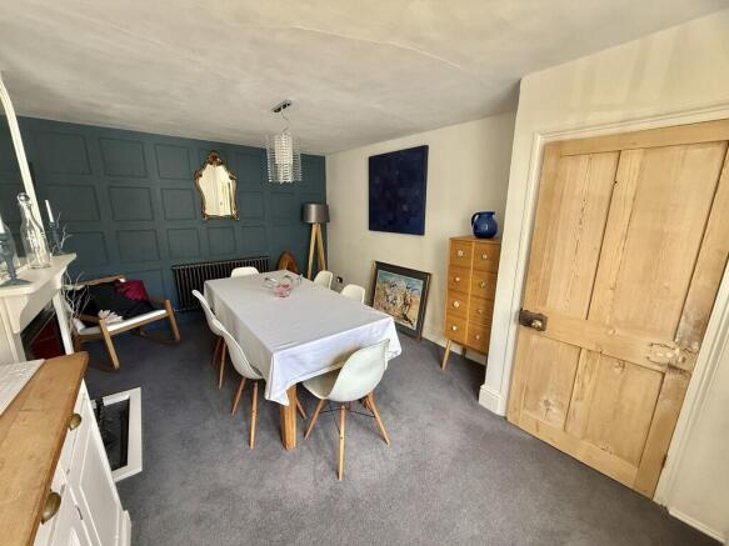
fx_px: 295
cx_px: 364
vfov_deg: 85.7
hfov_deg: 102.1
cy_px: 273
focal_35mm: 14
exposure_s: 1/99
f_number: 2.2
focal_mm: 2.22
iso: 250
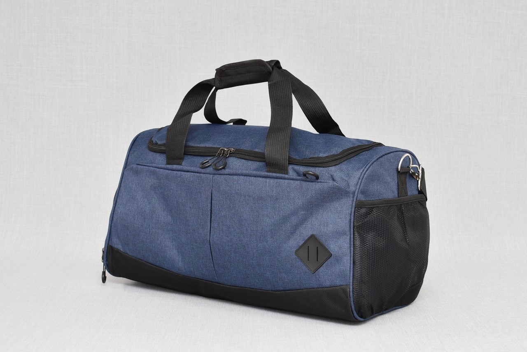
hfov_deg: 37.8
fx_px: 769
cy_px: 176
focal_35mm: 52
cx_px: 264
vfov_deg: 25.8
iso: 100
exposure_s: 1/60
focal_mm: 35
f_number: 5.6
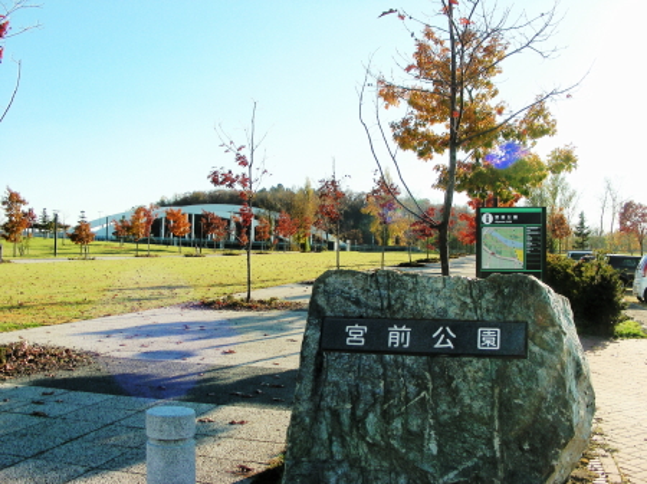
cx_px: 324
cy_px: 242
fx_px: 710
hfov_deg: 49.0
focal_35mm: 38
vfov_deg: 37.7
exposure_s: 1/247
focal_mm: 6.3
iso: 50
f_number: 4
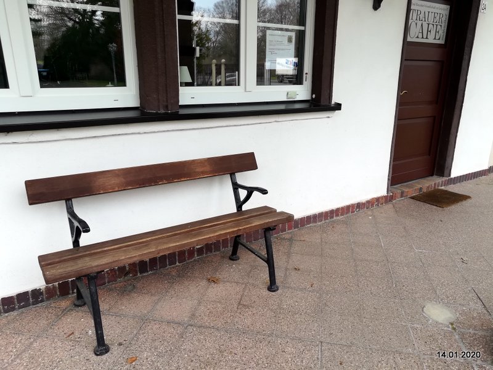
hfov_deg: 67.3
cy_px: 185
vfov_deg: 53.1
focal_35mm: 26
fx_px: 370
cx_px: 246
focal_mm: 3.83
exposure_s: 1/50
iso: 50
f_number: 2.2
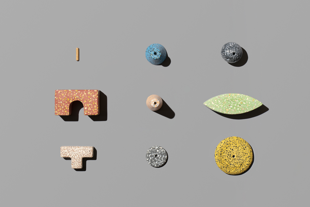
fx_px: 646
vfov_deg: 18.2
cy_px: 104
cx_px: 155
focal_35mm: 75
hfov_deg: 27.0
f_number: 13
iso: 100
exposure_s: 1/250
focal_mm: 75
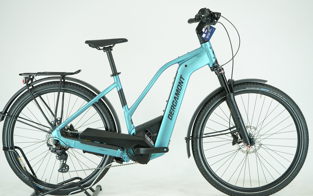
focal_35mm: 56
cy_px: 100
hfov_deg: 36.3
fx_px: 478
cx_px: 155
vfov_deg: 23.1
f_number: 5.6
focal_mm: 54
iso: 1600
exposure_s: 1/200
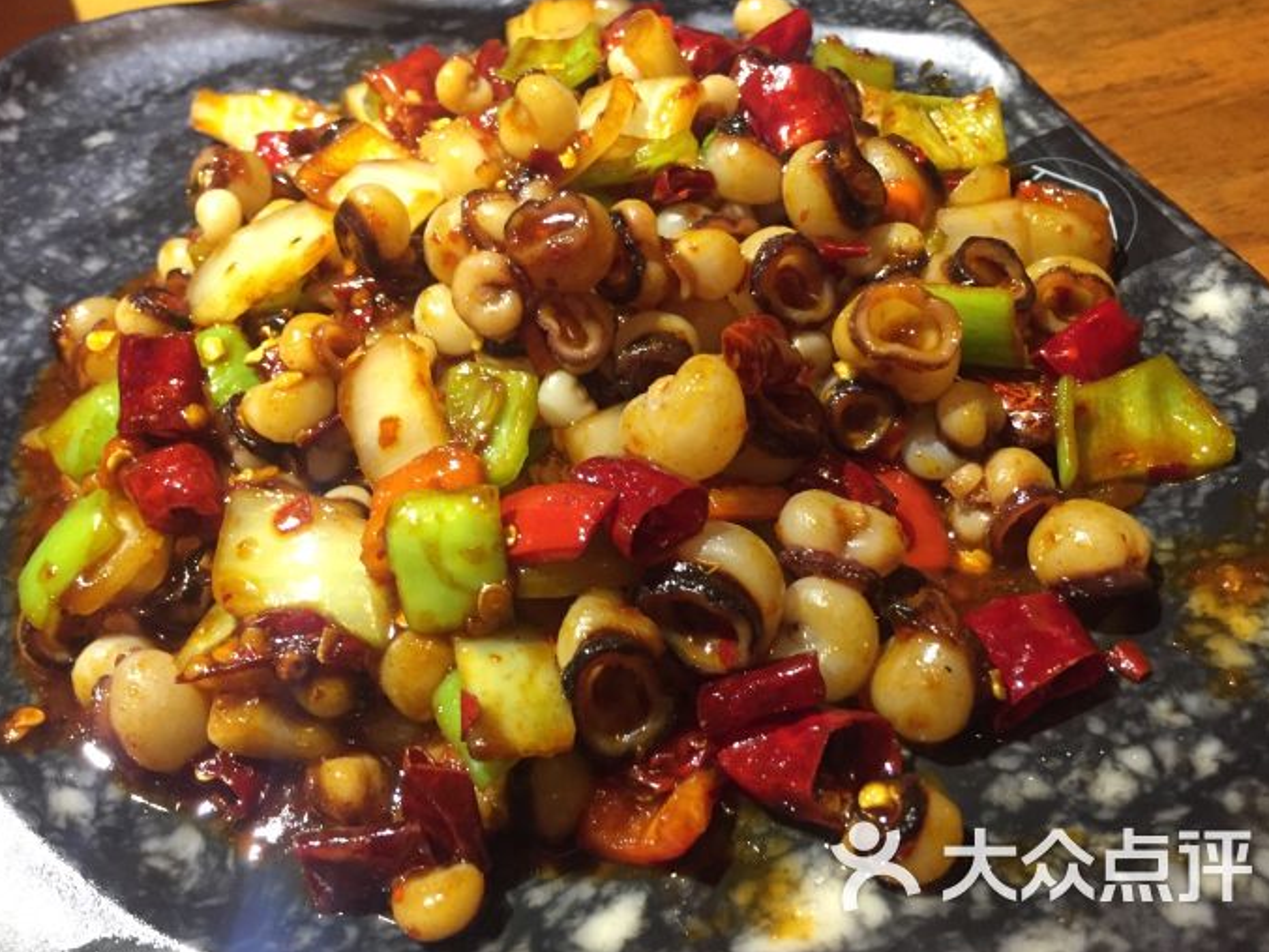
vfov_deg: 46.8
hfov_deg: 60.0
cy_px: 471
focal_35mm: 30
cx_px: 645
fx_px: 1100
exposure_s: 1/20
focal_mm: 4.15
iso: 250
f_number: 2.2
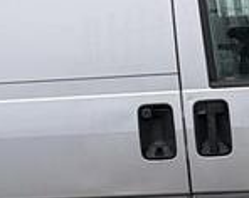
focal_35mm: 83
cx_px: 182
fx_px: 611
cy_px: 49
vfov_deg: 18.3
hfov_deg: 22.9
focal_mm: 2.22
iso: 40
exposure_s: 1/485
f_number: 2.2
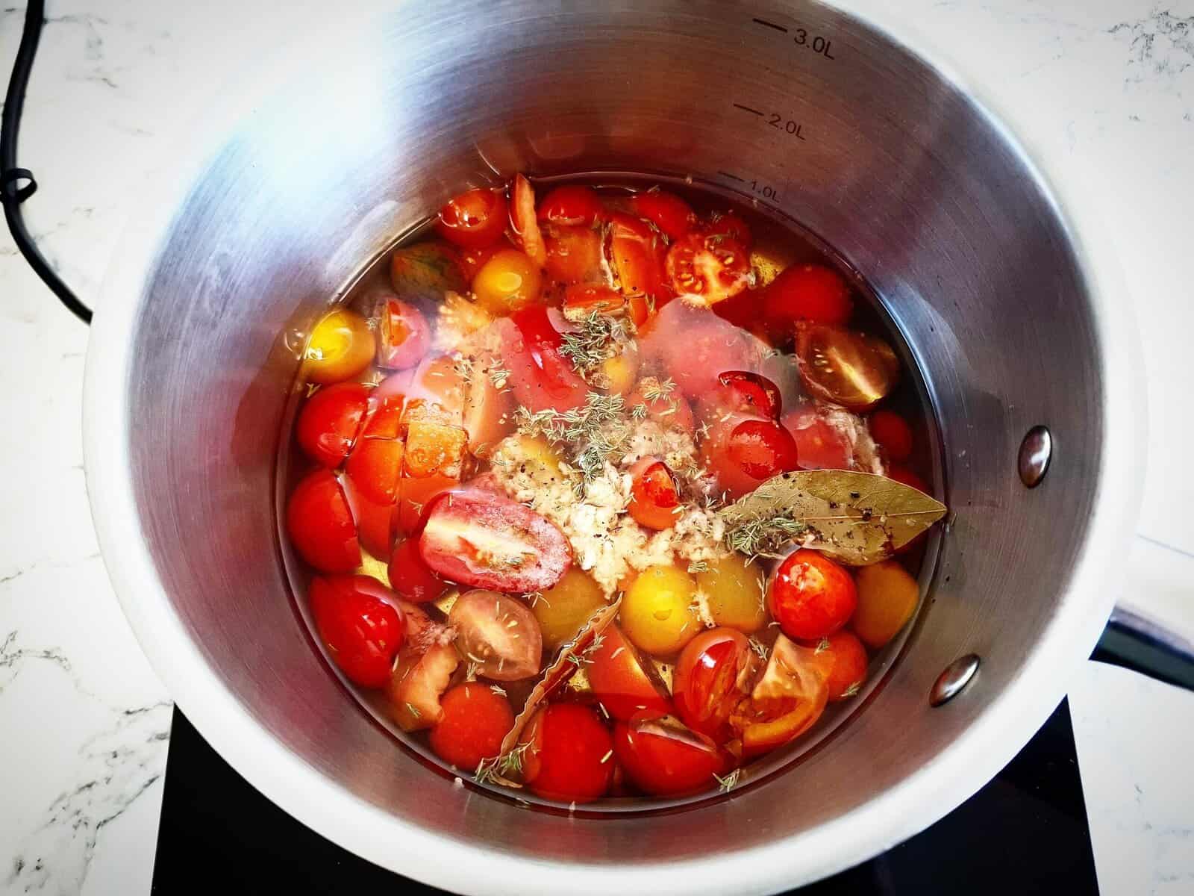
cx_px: 597
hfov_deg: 73.9
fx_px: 793
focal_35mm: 23
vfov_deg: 58.9
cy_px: 448
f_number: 1.8
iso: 250
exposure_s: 1/50
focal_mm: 5.54
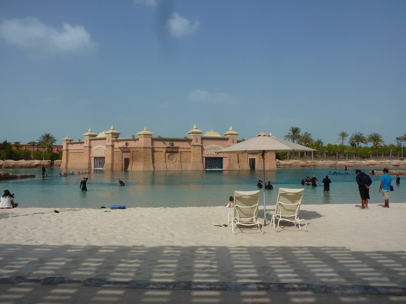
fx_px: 293
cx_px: 203
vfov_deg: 54.9
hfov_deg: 69.4
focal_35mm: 25
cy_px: 152
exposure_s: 1/800
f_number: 5.6
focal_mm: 4.1
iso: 80
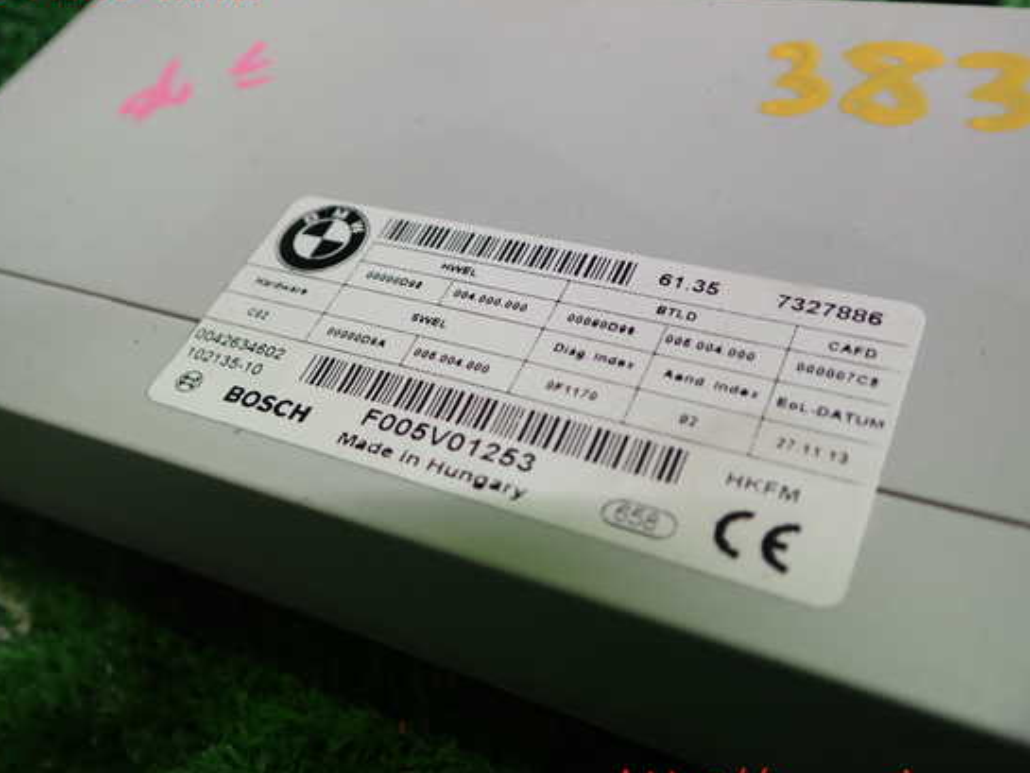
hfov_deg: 55.3
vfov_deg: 43.0
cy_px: 387
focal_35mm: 33
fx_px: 982
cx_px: 482
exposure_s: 1/60
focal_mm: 5.4
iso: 200
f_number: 2.3
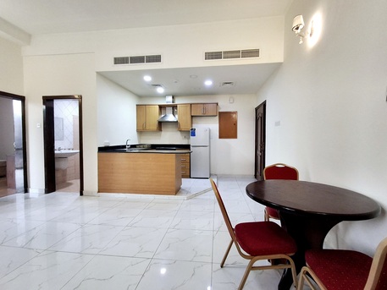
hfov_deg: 94.5
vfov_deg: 78.1
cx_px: 194
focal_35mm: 16
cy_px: 145
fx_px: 179
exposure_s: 1/40
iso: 160
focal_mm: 1.64
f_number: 2.2
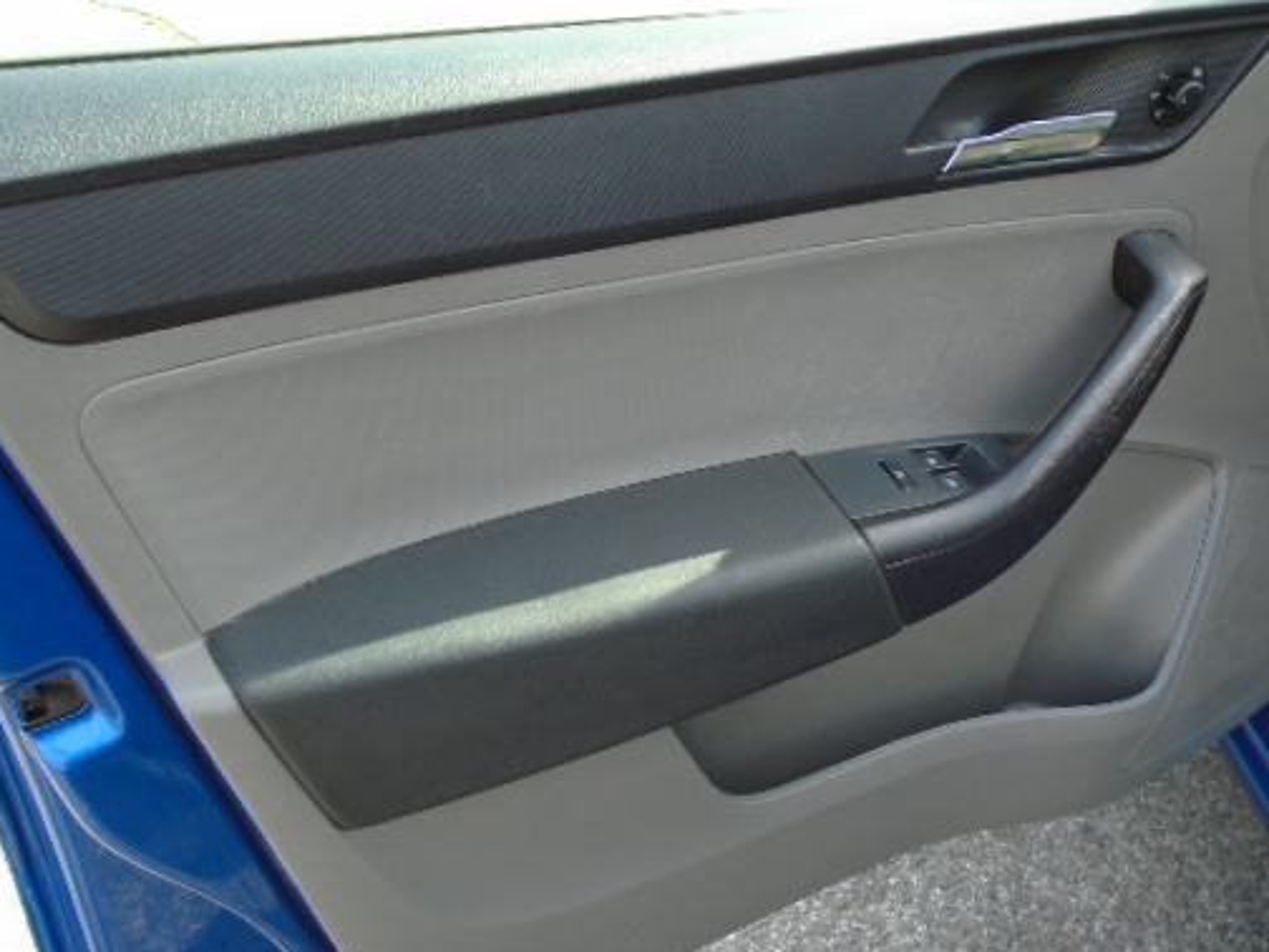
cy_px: 438
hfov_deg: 55.0
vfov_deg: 42.9
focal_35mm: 33
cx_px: 745
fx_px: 1210
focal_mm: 4.6
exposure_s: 1/125
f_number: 3.2
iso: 100
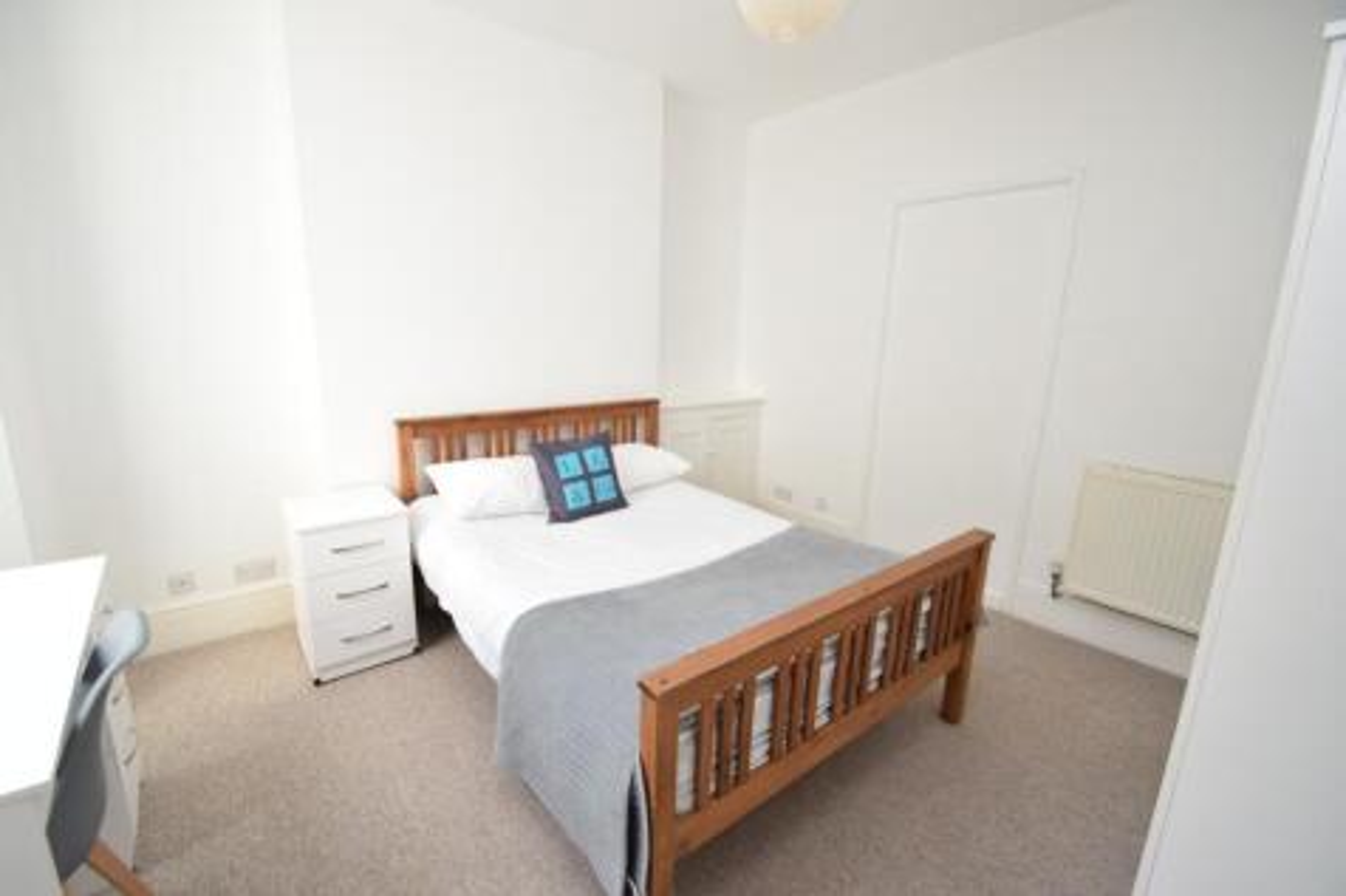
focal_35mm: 15
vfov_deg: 77.3
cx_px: 673
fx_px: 561
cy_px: 448
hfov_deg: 100.4
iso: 640
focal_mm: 10
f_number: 5.6
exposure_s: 1/125
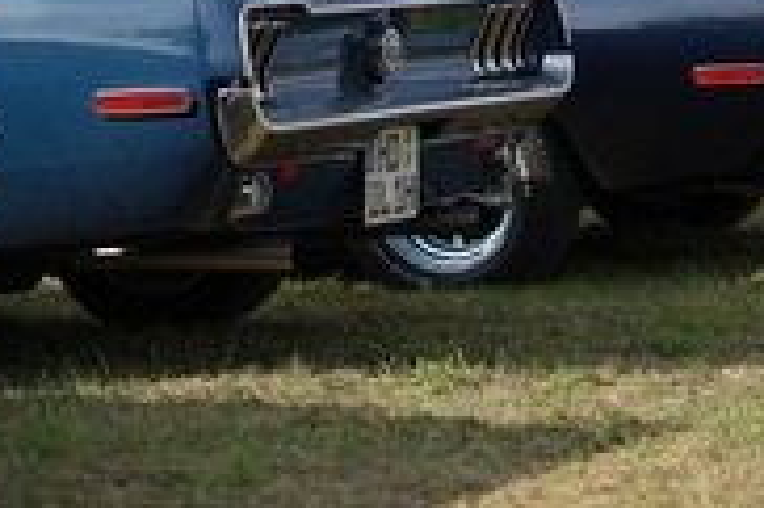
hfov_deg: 12.4
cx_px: 193
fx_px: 3498
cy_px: 105
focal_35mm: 165
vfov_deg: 8.3
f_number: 1.8
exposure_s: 1/5000
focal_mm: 50
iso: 80
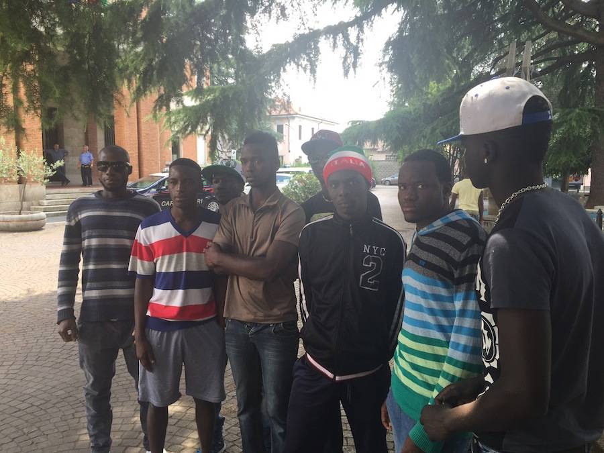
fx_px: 506
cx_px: 302
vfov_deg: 48.2
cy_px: 226
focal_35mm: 29
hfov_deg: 61.7
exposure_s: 1/133
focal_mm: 4.15
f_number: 2.2
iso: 32
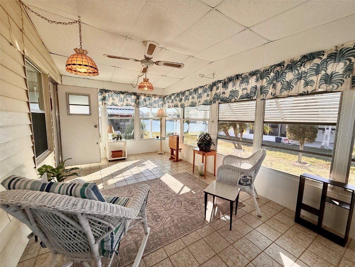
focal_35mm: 14
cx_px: 178
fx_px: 144
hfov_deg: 102.1
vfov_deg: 85.7
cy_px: 134
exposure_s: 1/549
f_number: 2.2
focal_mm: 2.22
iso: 64
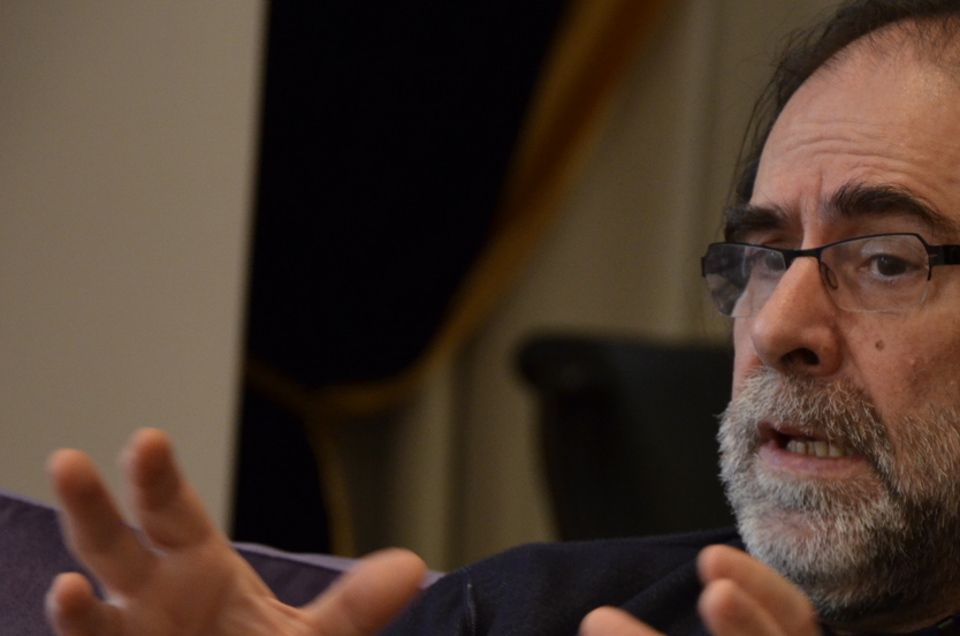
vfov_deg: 5.7
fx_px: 6432
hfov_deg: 8.5
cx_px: 673
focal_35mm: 242
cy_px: 445
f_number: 5.6
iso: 1250
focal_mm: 105
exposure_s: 1/80
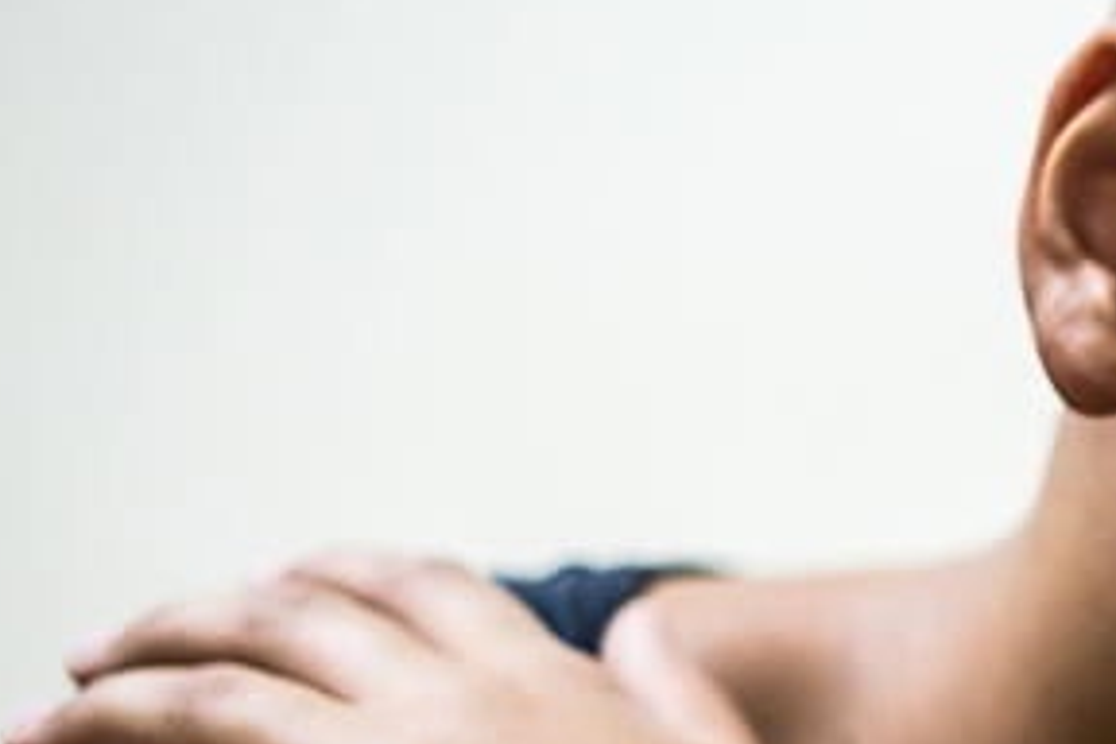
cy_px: 663
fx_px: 5673
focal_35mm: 183
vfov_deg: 7.5
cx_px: 1734
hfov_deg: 10.8
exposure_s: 1/30
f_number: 1.8
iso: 250
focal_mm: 55
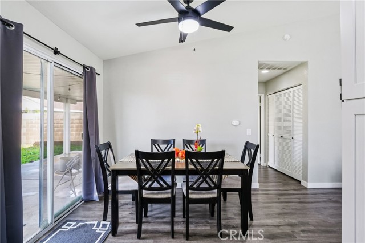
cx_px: 182
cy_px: 122
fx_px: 167
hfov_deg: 95.0
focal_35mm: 16
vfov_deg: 72.0
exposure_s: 1/20
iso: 400
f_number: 8
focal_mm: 16.5
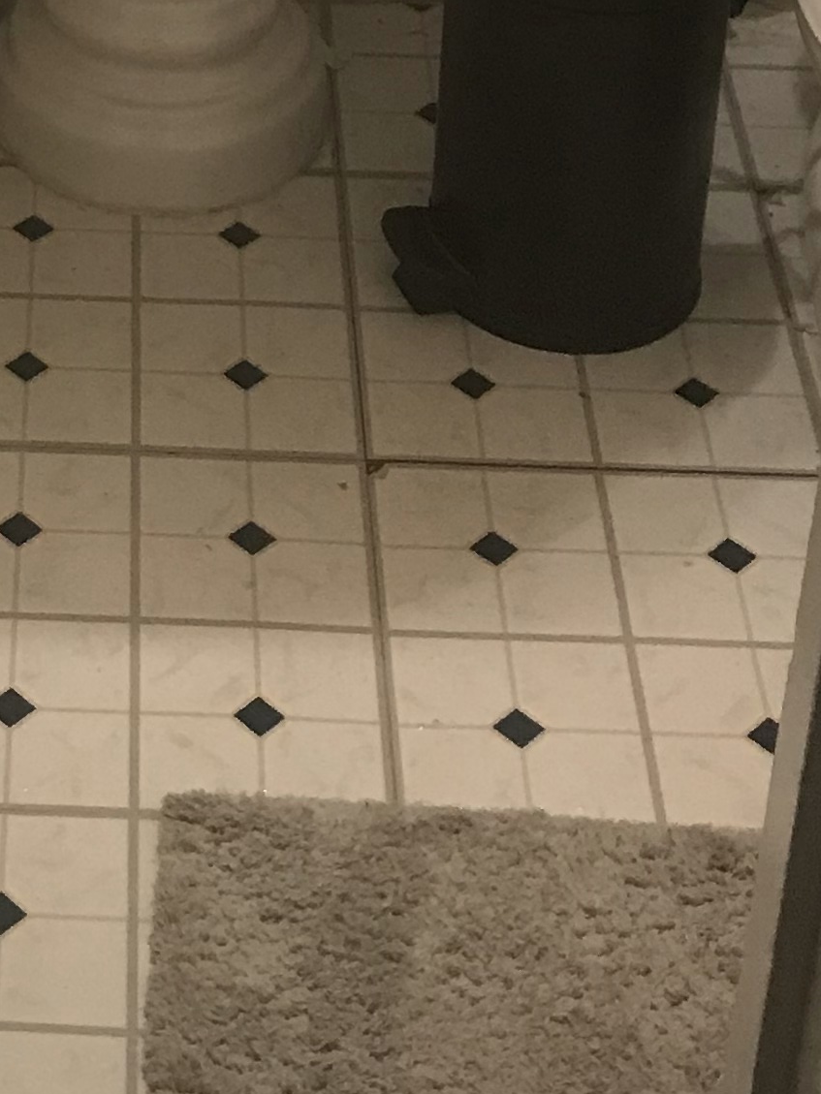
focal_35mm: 100
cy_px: -327
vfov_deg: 18.3
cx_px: -102
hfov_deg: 14.4
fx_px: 3162
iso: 50
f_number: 1.8
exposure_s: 1/15
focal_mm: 3.99
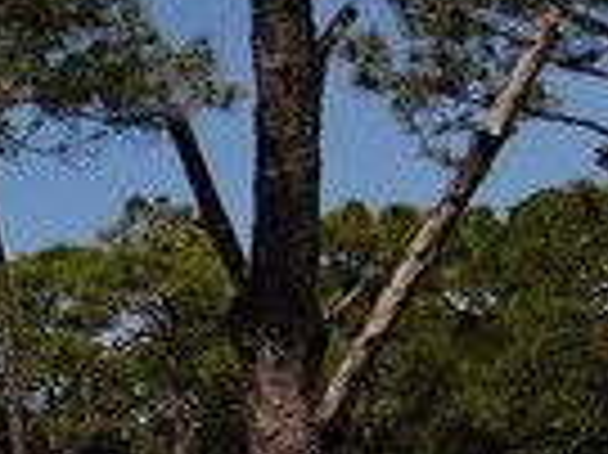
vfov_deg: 8.1
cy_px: 575
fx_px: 3194
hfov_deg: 8.9
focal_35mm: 182
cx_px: -1189
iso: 100
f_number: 2.8
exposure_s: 1/100
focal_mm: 4.5
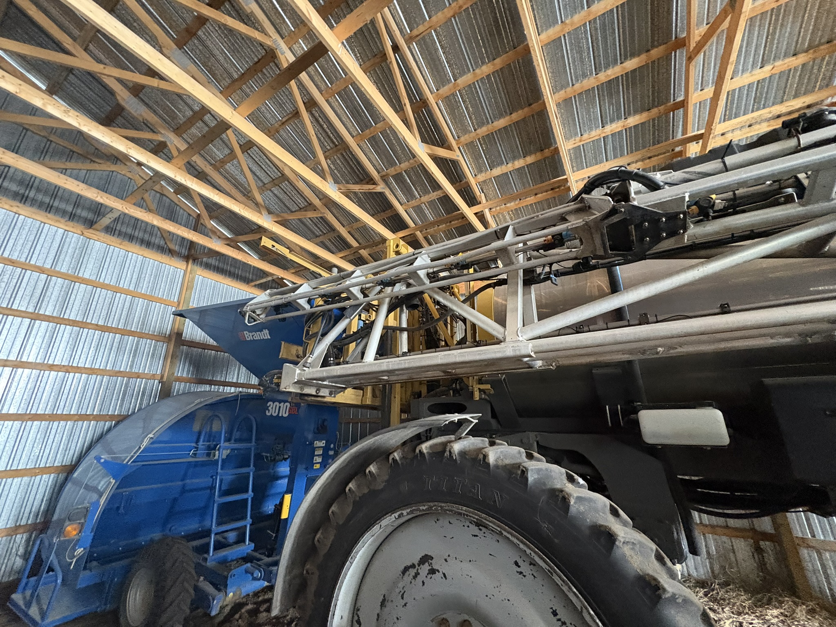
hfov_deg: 102.1
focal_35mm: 14
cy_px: 314
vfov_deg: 85.7
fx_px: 338
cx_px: 418
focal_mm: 2.22
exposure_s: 1/54
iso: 1000
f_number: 2.2
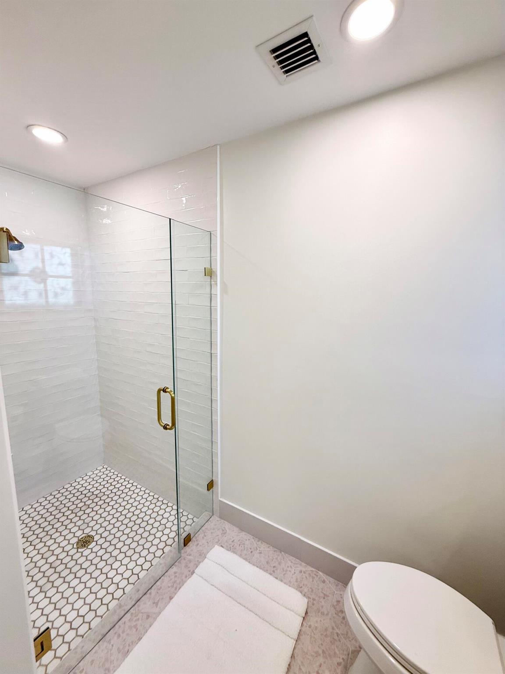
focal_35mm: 14
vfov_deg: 102.1
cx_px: 252
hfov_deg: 85.7
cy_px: 337
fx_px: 272
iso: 64
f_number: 2.2
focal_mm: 2.22
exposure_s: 1/120
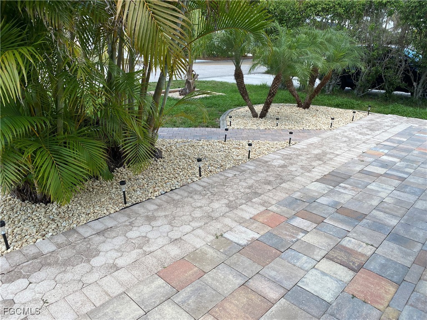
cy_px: 160
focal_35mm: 26
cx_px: 214
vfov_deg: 53.1
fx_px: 321
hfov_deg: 67.3
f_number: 1.8
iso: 32
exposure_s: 1/782
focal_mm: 4.25
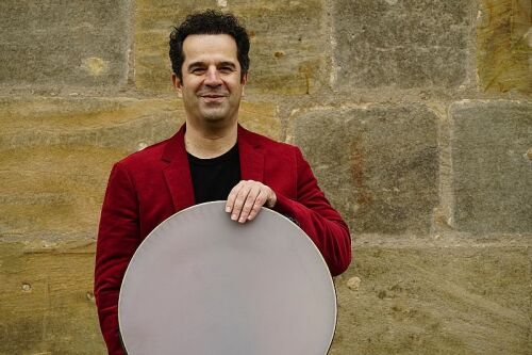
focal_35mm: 135
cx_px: 266
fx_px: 1994
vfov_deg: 10.2
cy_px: 178
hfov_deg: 15.2
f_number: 5.6
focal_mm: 135
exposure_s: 1/125
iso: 2000
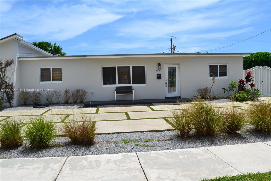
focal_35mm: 27
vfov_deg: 47.9
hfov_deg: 67.4
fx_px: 203
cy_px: 90
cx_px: 136
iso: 250
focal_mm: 18
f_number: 11
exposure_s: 1/500
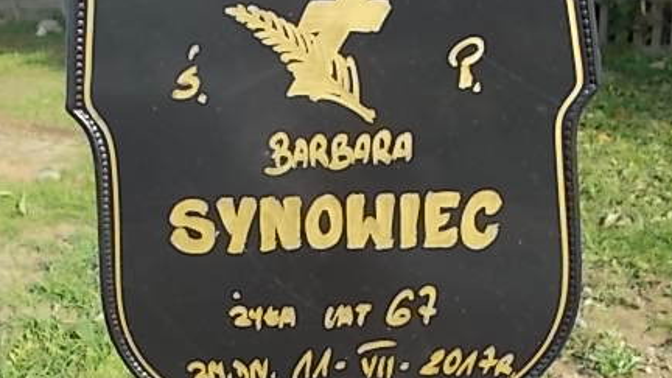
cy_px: 269
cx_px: 322
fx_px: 748
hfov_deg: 48.3
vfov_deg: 28.1
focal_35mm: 42
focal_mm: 4.6
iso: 80
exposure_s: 1/400
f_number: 3.2
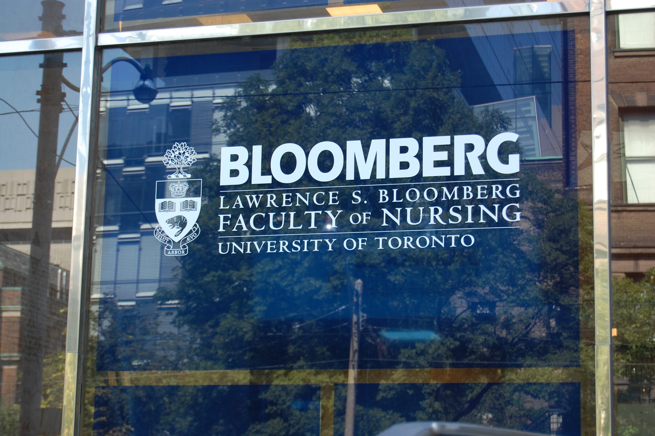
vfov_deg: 16.5
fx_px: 1500
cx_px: 328
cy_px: 218
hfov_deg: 24.6
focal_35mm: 82
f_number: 5.6
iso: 320
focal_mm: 55
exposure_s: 1/125
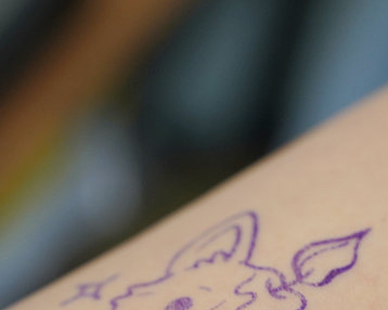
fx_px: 1446
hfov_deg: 15.3
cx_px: 156
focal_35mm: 126
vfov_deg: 12.0
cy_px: 354
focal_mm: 40
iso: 640
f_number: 4
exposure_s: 1/60
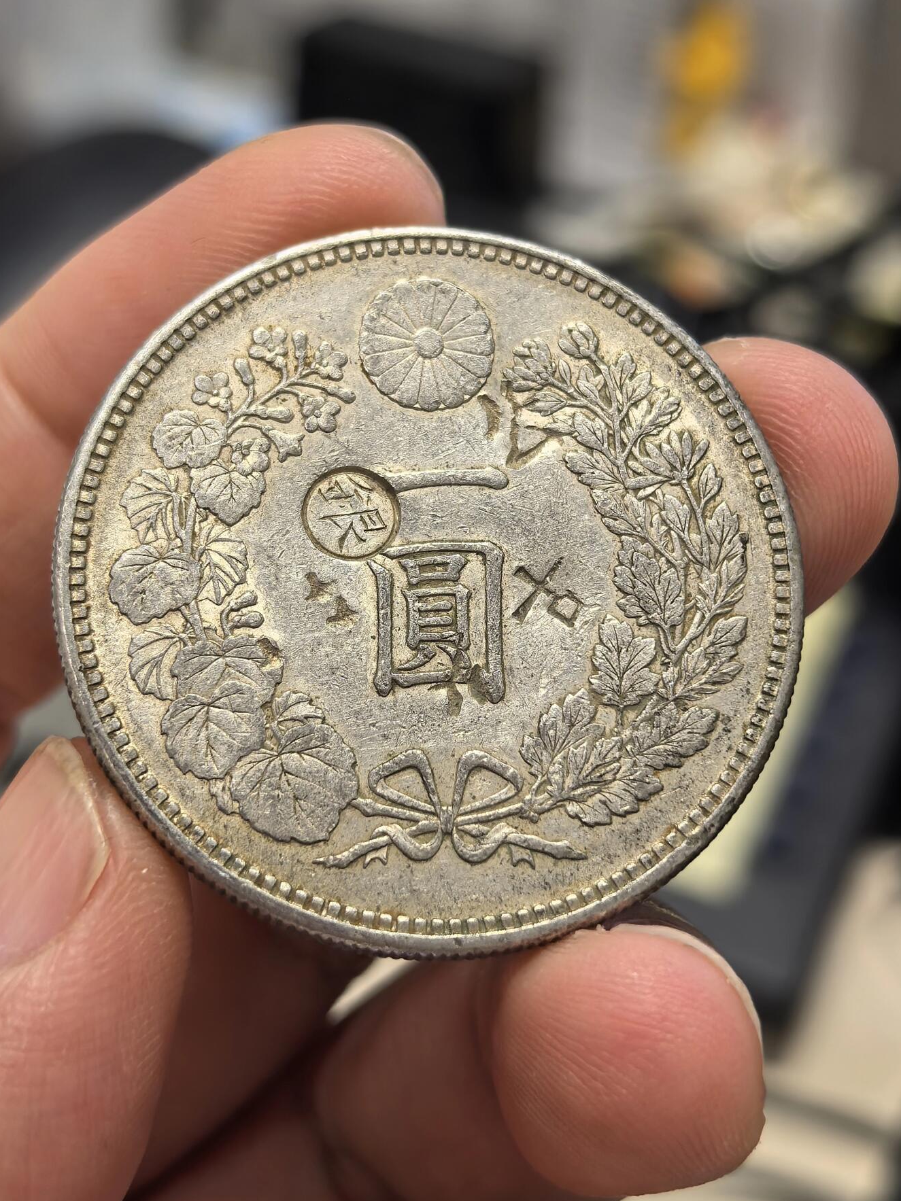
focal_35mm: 55
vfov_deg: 34.9
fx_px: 1909
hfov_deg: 26.6
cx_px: 444
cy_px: 610
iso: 160
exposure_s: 1/50
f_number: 2
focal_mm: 6.98
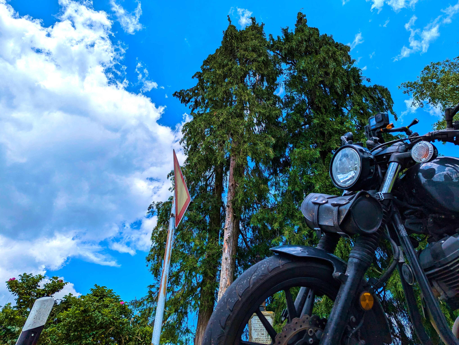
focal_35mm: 24
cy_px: 172
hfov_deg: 71.5
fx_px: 319
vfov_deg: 56.9
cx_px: 230
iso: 37
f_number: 1.85
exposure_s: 1/3145
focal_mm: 6.81
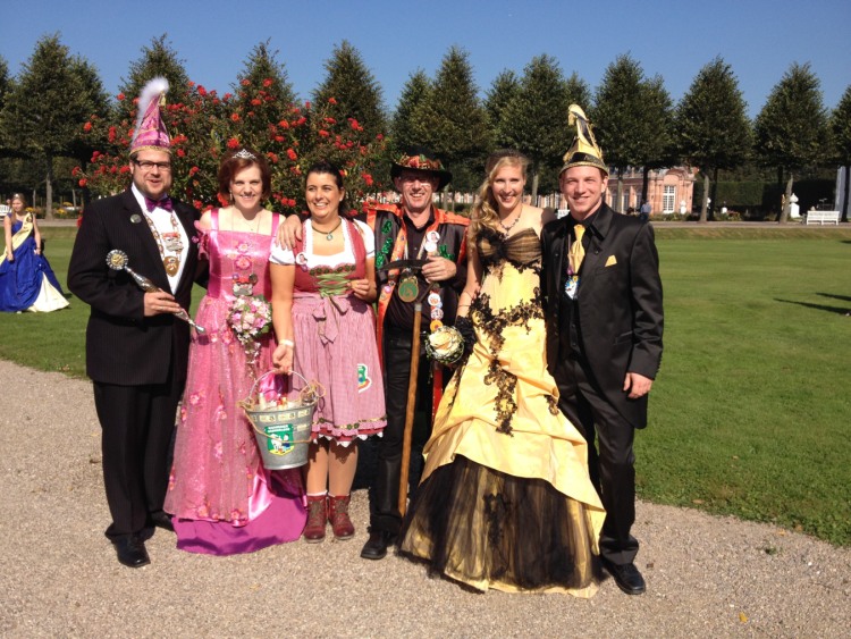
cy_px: 320
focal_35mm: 35
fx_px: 861
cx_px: 426
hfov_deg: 52.6
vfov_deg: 40.7
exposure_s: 1/1842
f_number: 2.4
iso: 50
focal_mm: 4.28
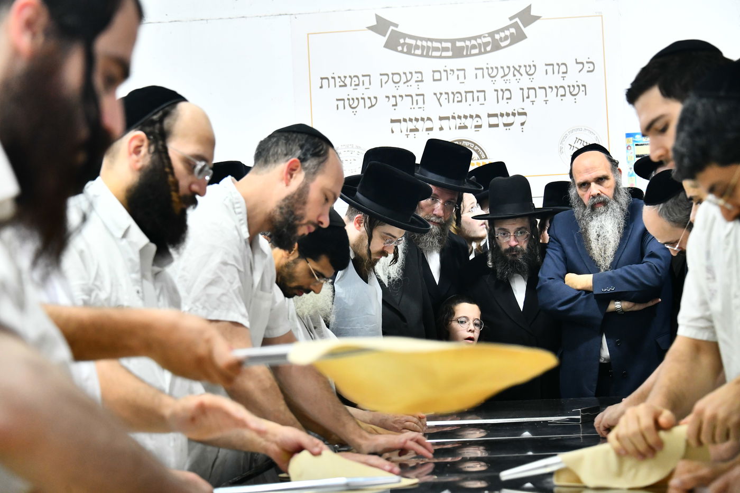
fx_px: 1850
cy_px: 246
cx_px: 370
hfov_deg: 22.6
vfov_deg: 15.2
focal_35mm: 90
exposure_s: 1/160
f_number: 5.6
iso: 2500
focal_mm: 90
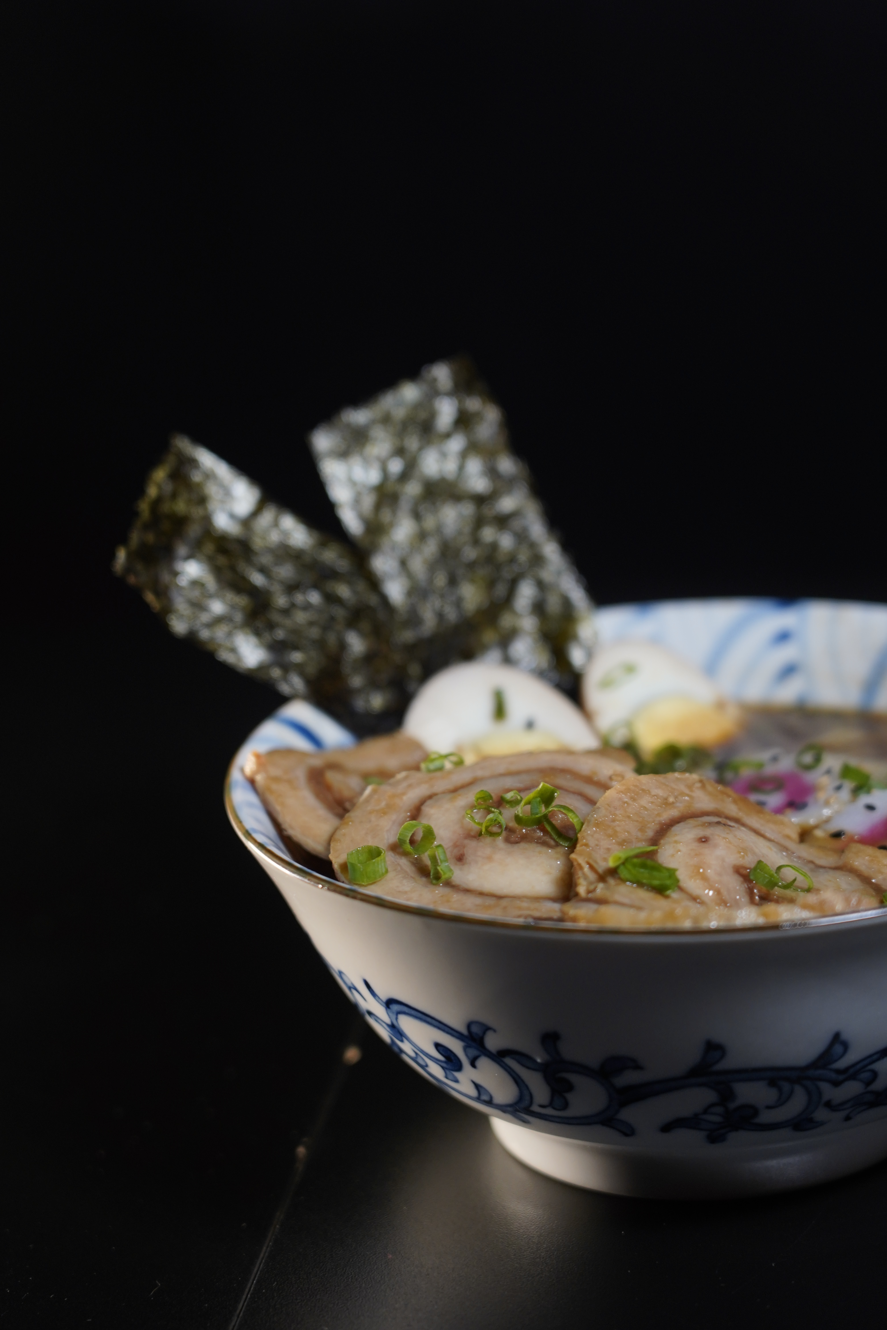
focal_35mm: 104
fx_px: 3843
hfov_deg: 13.2
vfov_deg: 19.6
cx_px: 444
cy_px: 665
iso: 800
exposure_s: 1/250
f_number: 4
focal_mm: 104
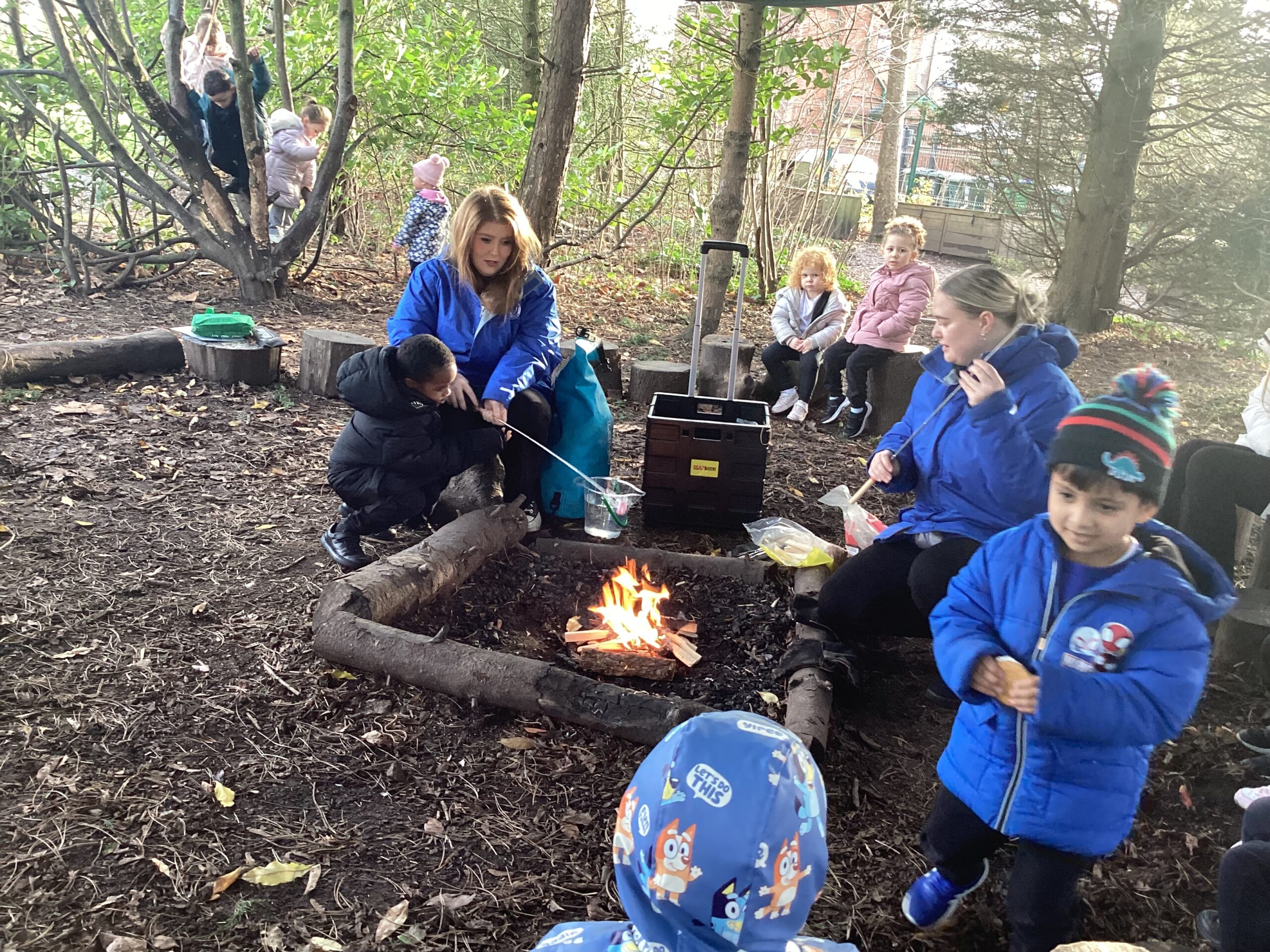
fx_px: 1137
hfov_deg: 58.4
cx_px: 635
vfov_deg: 45.4
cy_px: 476
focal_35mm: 31
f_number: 2.4
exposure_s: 1/50
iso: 100
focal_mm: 3.3
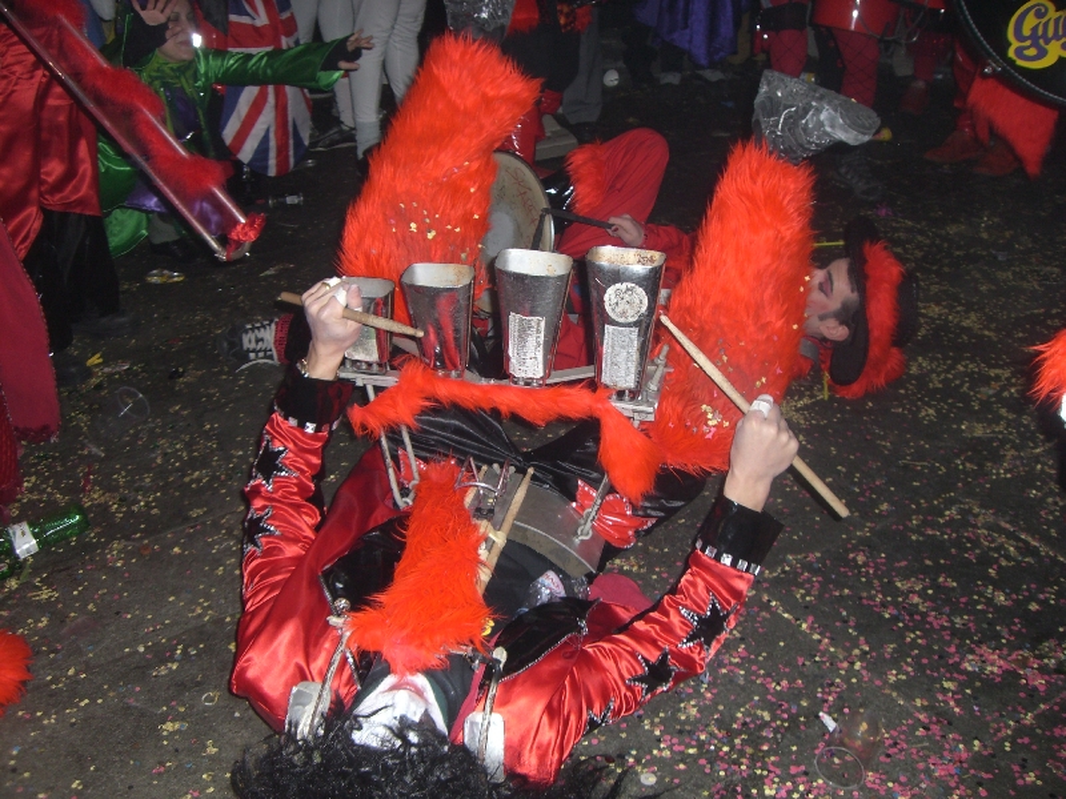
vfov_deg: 37.7
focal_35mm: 38
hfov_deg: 49.0
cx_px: 533
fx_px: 1170
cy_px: 400
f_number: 2.7
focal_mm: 6.2
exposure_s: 1/60
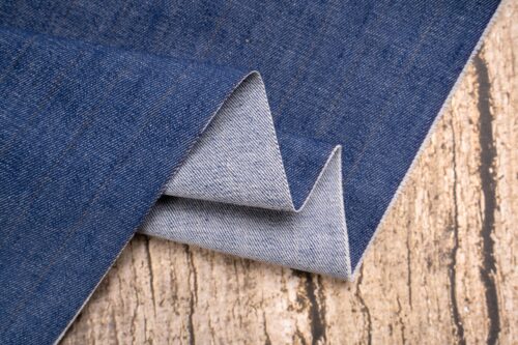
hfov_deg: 39.6
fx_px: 719
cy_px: 172
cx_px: 259
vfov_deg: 27.0
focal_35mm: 50
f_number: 14
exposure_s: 1/125
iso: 125
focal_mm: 50
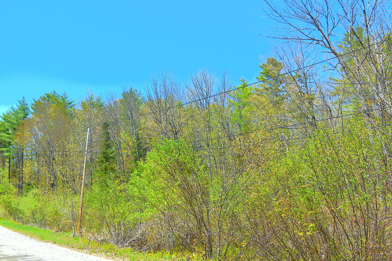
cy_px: 130
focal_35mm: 33
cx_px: 196
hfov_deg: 57.2
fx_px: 359
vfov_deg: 40.0
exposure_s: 1/250
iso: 125
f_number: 8
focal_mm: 22
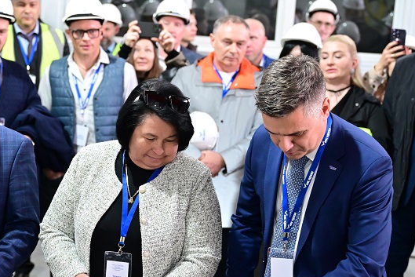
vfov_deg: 16.1
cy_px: 180
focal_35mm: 85
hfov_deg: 23.8
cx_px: 130
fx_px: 980
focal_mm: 45
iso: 4000
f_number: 3.2
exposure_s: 1/250
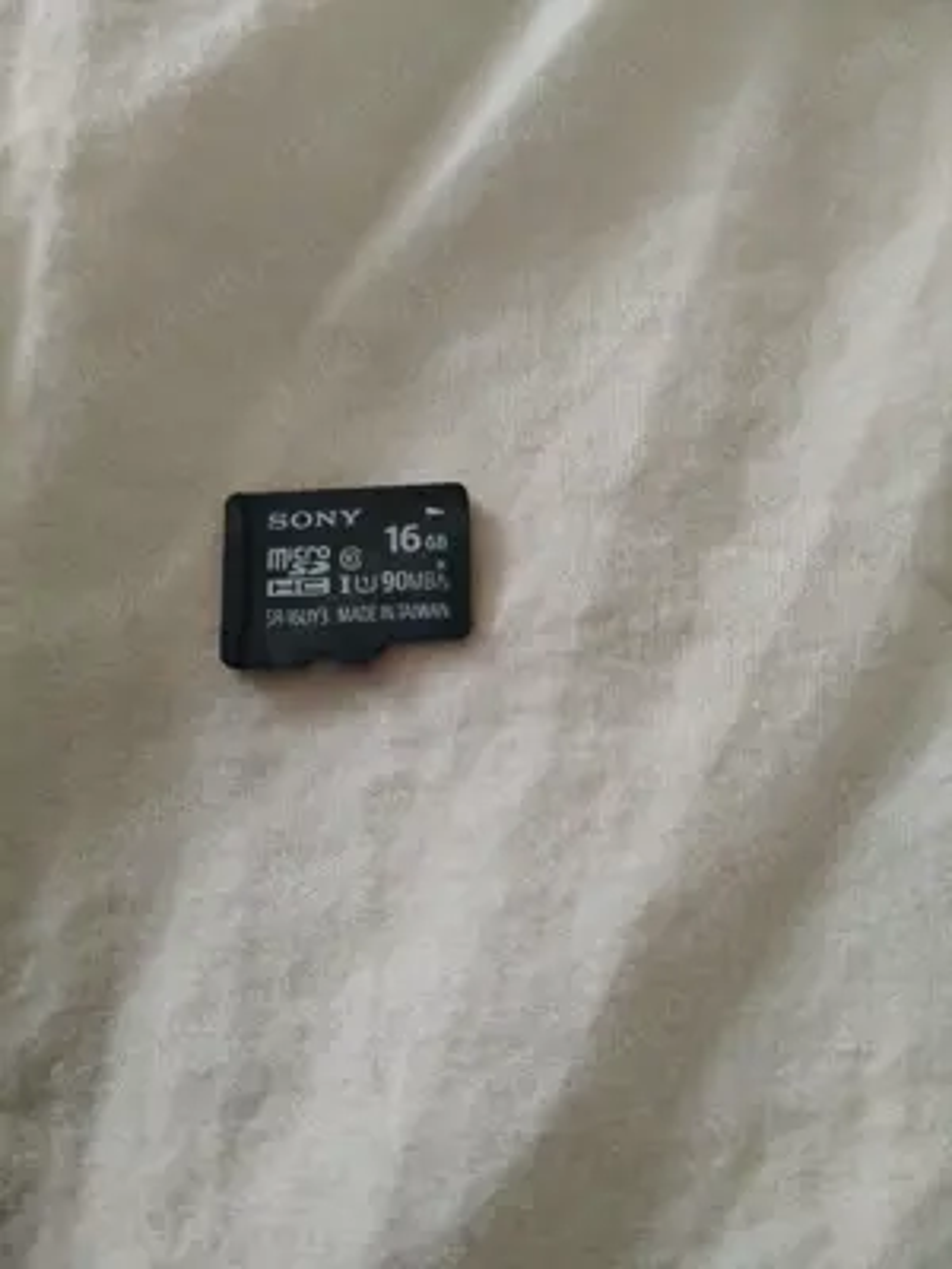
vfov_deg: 67.3
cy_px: 634
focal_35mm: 26
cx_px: 476
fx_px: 953
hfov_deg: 53.1
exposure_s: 1/50
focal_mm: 4.25
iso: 199
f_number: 1.8
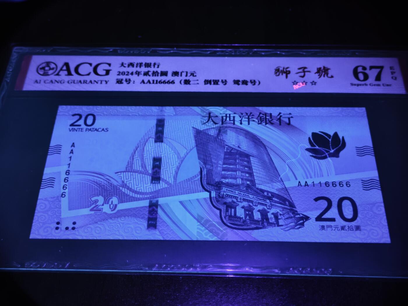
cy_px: 153
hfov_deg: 38.2
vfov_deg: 29.1
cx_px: 204
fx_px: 589
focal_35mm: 50
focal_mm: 5.85
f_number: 1.63
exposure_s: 1/12.5
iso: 2500
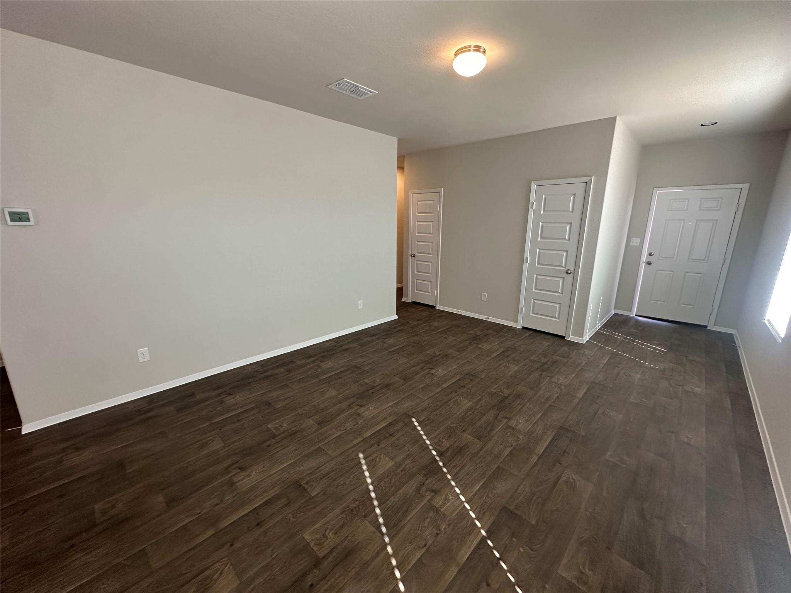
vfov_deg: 85.7
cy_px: 296
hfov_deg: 102.1
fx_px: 320
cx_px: 396
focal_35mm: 14
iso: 200
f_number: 2.2
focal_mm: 2.22
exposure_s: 1/120
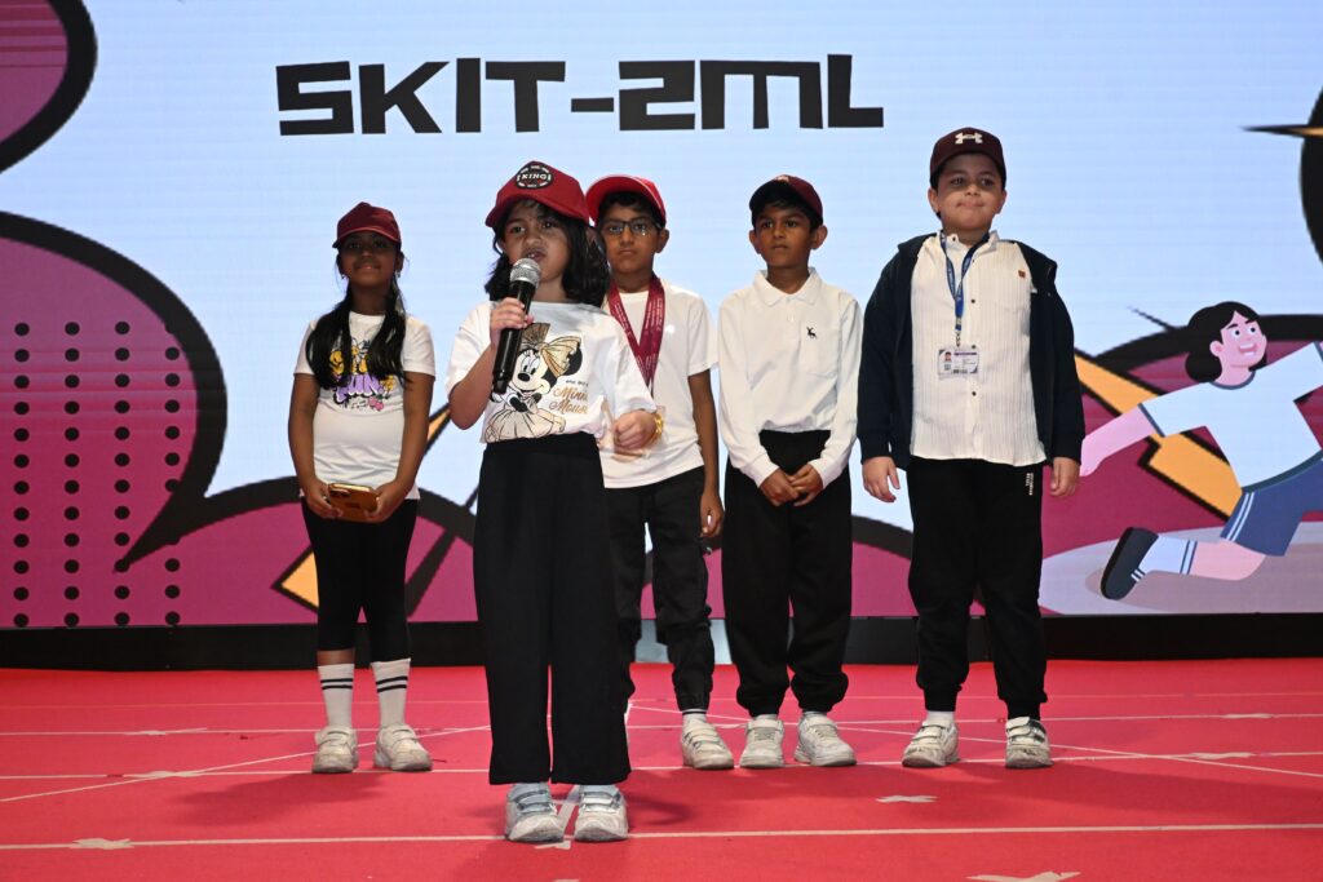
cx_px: 662
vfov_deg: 23.8
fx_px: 2095
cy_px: 441
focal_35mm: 57
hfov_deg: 35.0
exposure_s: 1/200
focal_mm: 38
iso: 2500
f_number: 5.6
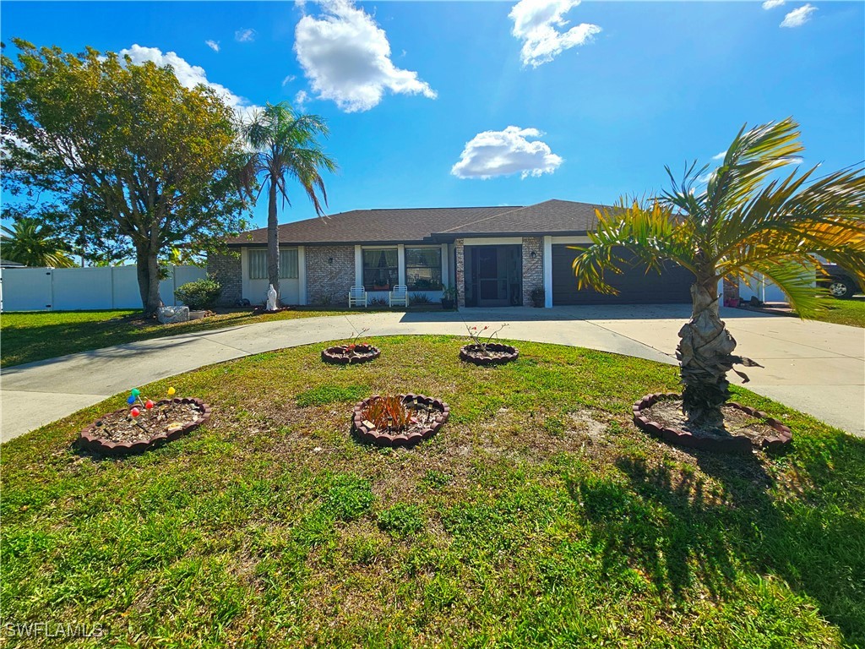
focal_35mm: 13
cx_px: 432
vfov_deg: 89.9
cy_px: 324
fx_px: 325
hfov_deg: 106.2
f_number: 2.2
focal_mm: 2.2
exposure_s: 1/5000
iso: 50
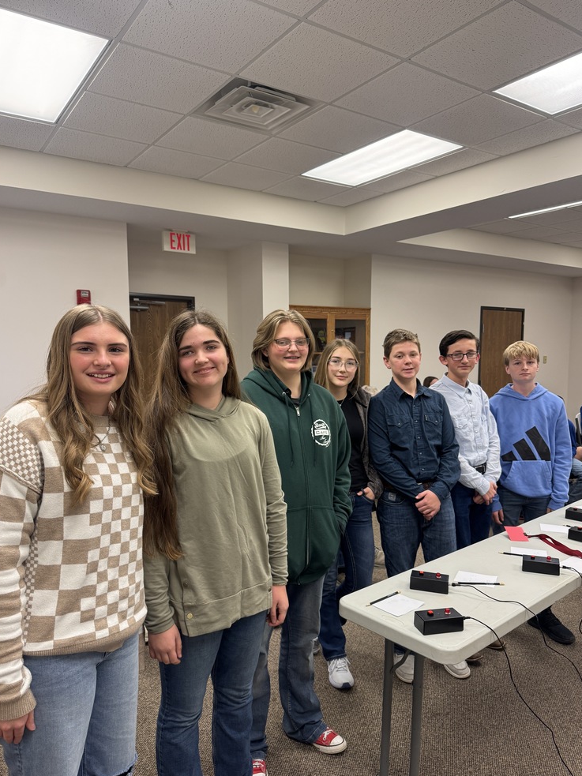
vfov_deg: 69.4
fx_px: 561
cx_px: 291
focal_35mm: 25
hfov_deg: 54.9
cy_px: 403
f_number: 1.78
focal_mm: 6.76
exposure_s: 1/120
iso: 160
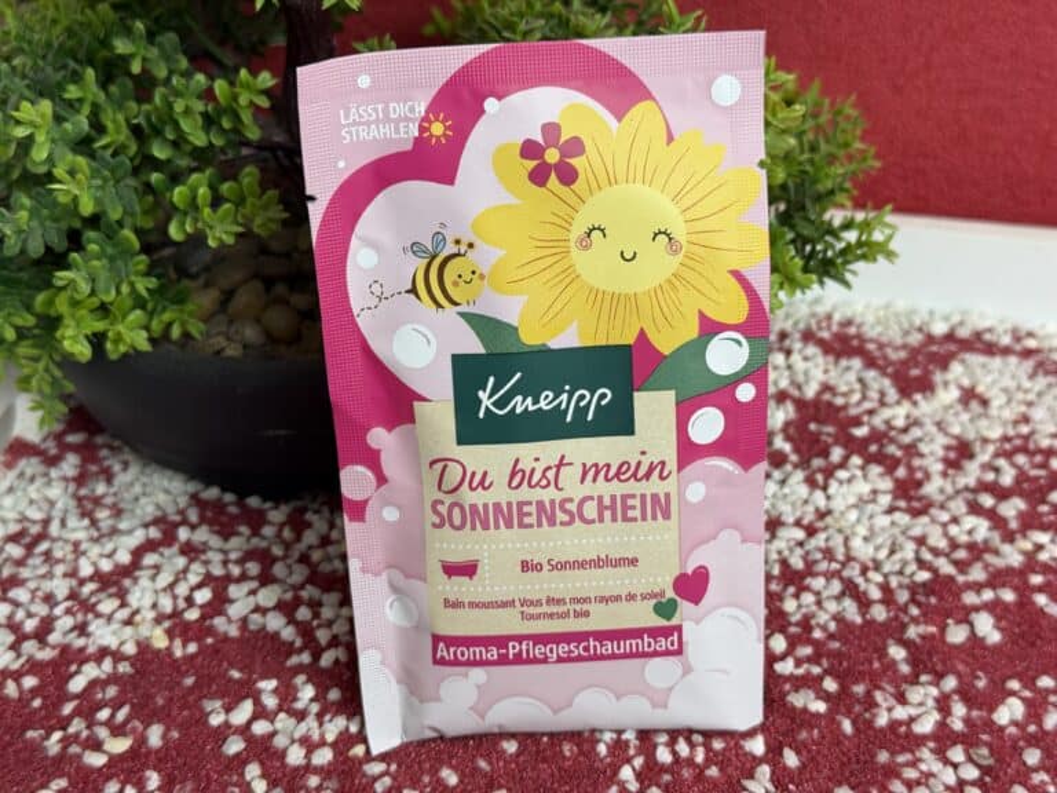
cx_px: 528
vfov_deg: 30.3
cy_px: 396
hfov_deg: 39.7
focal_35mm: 48
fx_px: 1466
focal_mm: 6.76
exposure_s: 1/100
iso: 80
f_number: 1.78
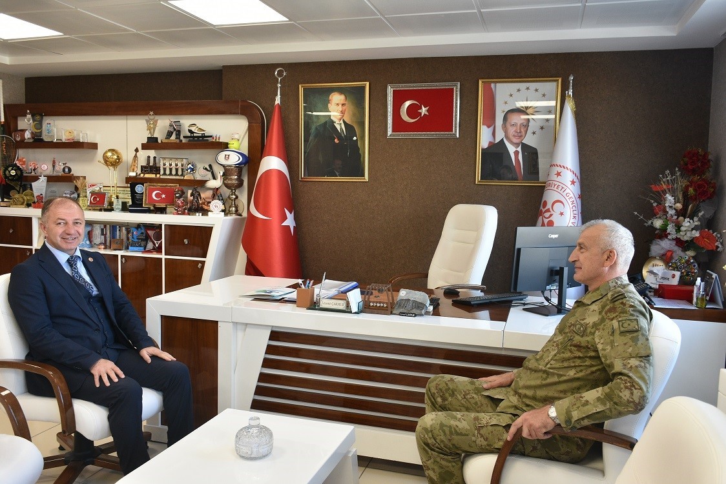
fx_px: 605
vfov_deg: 43.6
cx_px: 363
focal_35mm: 30
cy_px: 242
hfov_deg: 61.9
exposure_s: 1/100
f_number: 5
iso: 800
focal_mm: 20
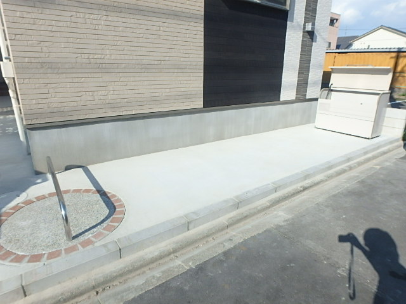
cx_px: 203
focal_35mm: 21
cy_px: 152
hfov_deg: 79.0
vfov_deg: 63.4
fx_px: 246
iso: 125
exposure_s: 1/500
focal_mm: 3.7
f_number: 6
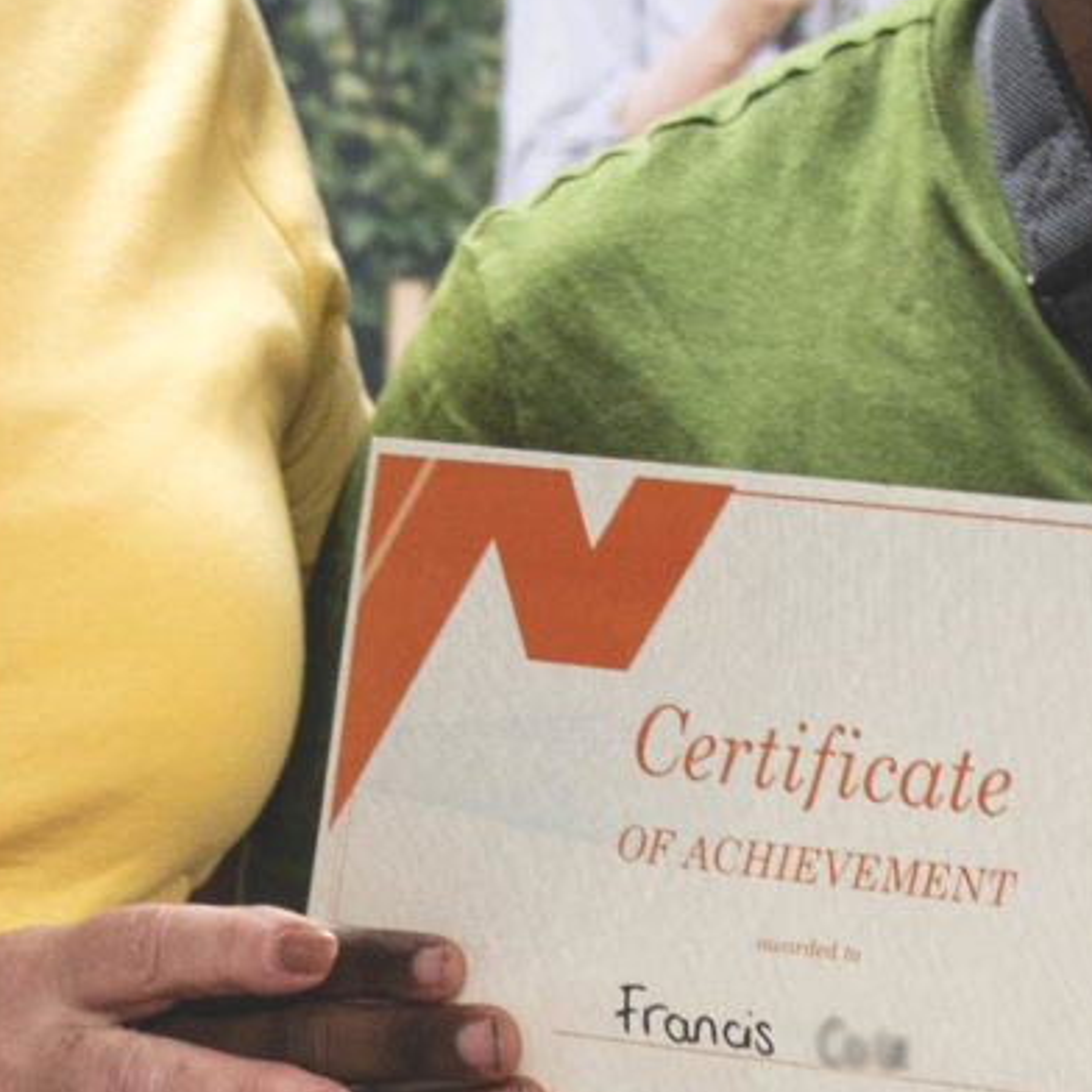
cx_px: 478
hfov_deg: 7.0
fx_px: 8923
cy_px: 1337
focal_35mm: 250
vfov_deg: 6.9
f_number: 4.2
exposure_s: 1/25
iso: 400
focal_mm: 30
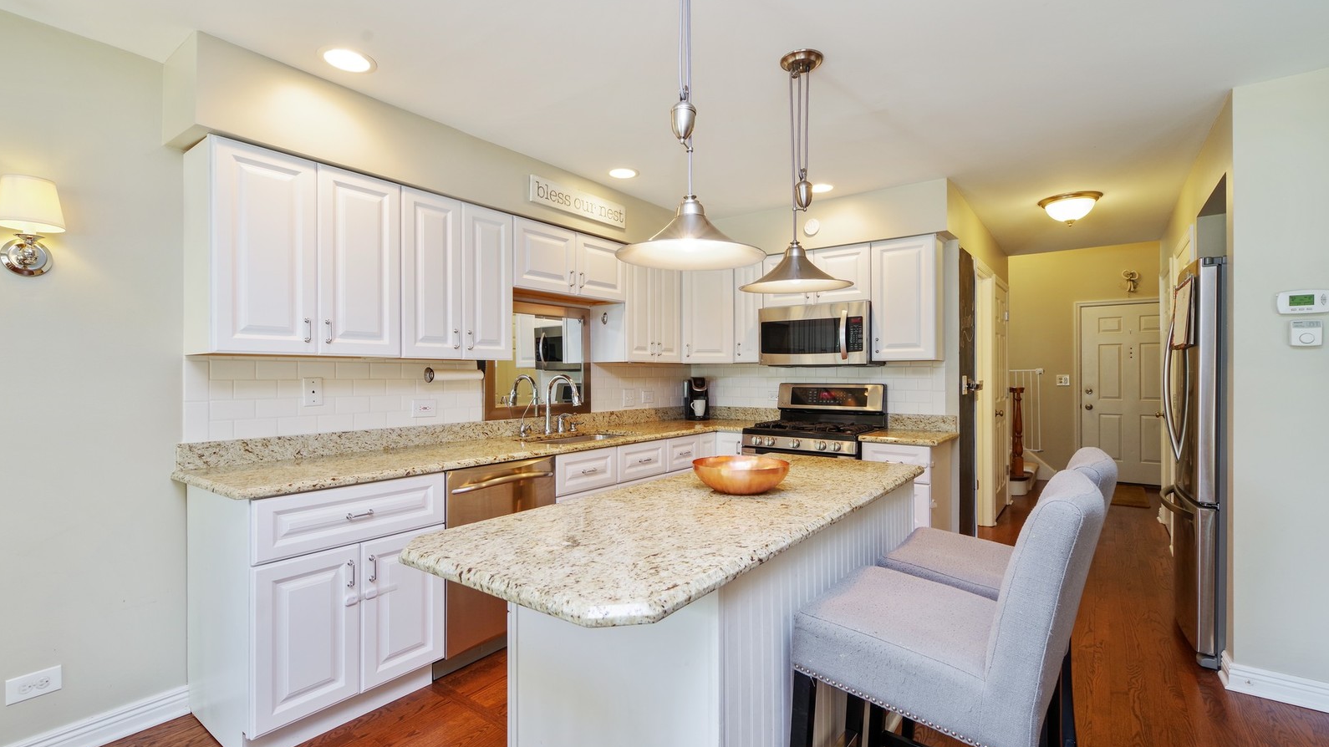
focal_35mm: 16
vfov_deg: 67.1
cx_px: 656
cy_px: 379
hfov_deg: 99.4
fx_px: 564
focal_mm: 15
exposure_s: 1/3.33
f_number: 9
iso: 200
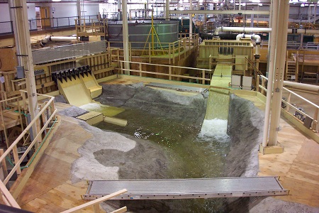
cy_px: 106
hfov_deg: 54.4
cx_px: 160
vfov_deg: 37.9
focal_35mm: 35
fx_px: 310
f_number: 2.8
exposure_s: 1/30
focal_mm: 7.5
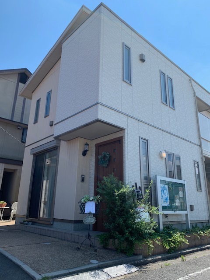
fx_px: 210
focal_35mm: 26
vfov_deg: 67.3
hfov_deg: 53.1
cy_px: 140
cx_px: 105
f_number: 1.8
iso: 25
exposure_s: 1/1468
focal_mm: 4.25
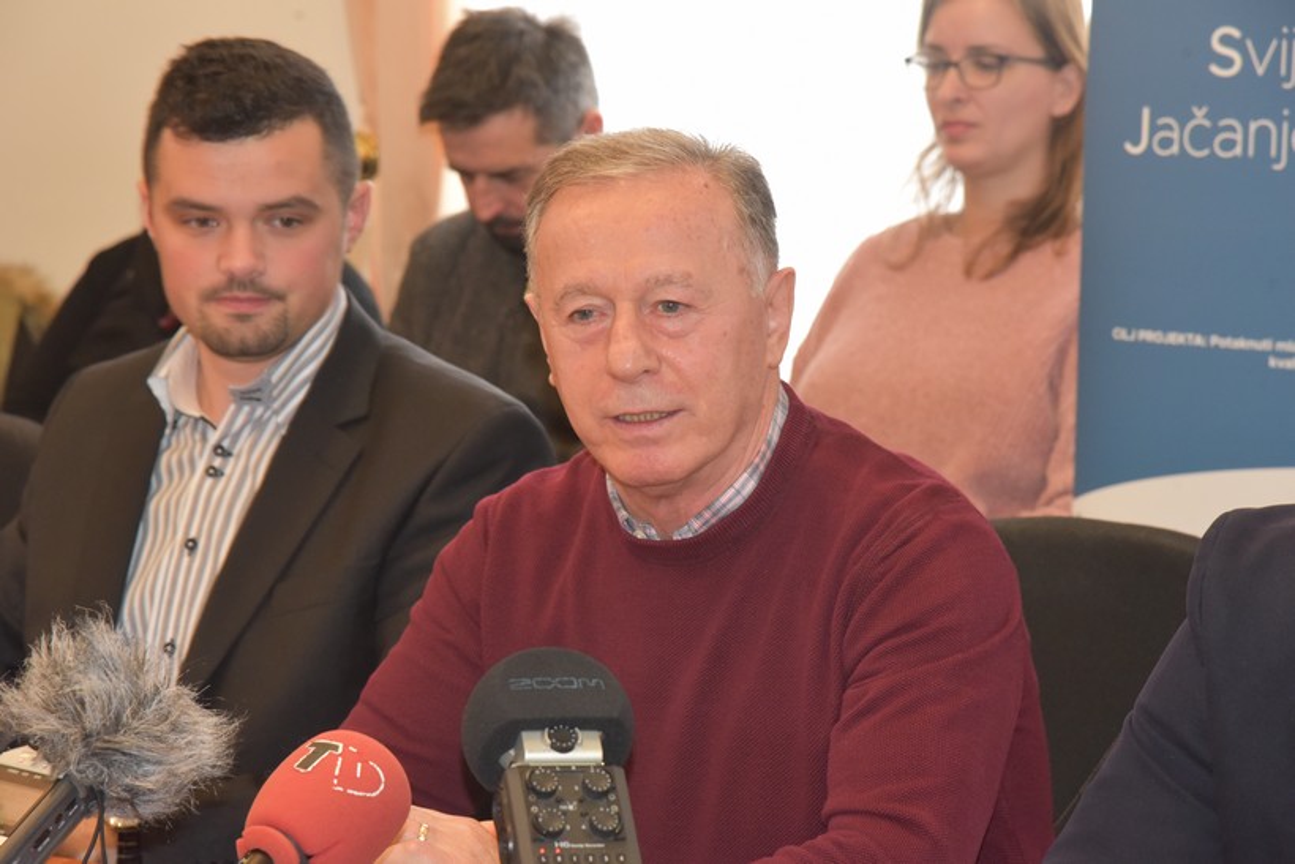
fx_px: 4317
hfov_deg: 17.1
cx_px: 648
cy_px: 432
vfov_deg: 11.4
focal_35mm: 120
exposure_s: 1/60
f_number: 8
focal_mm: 120
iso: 6400
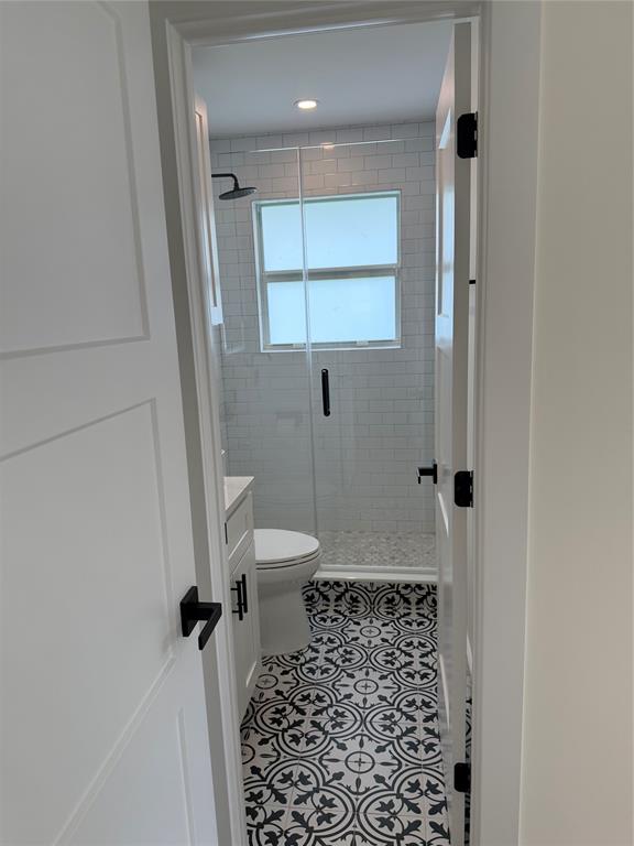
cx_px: 317
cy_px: 423
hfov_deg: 56.8
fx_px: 586
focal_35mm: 24
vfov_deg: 71.6
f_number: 1.78
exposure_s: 1/347
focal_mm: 6.76
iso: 100
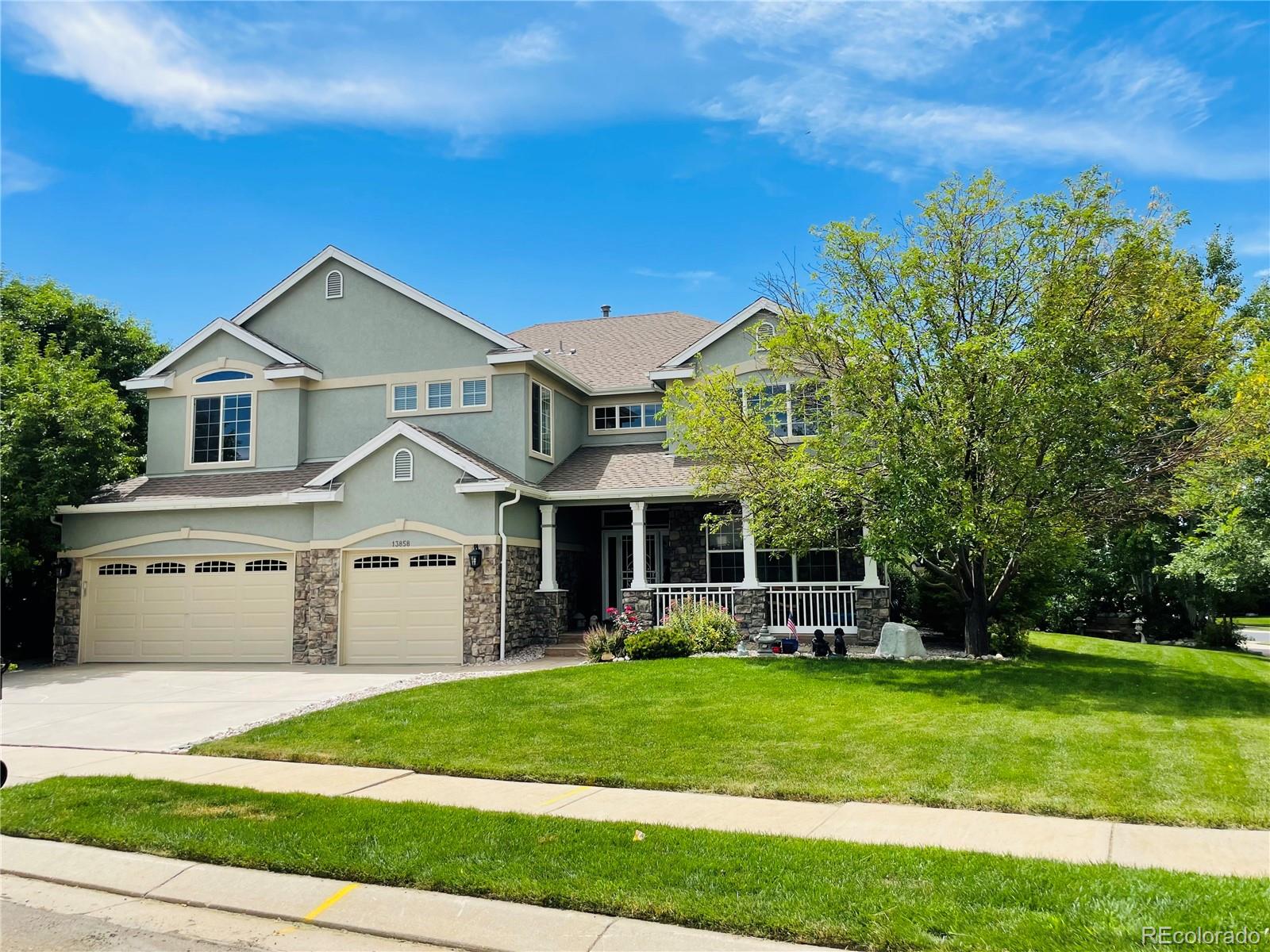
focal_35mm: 26
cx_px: 635
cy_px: 476
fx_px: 954
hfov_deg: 67.3
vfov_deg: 53.1
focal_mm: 4.2
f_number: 1.6
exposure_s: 1/3125
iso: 32
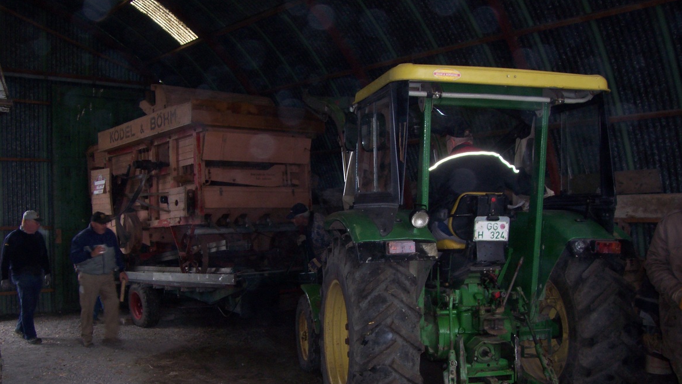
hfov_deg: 52.8
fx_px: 687
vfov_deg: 31.1
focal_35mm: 38
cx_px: 336
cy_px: 237
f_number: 2.7
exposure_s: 1/32
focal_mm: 5.6
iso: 80
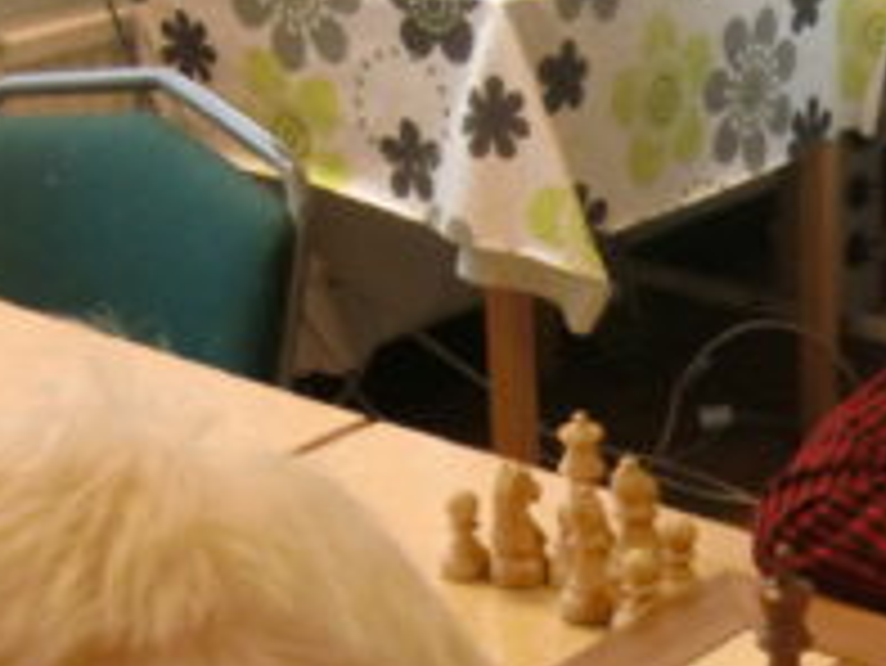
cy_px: 585
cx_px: 735
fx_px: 2356
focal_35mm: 92
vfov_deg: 15.9
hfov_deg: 21.0
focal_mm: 6.1
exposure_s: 1/50
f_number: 3.6
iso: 400
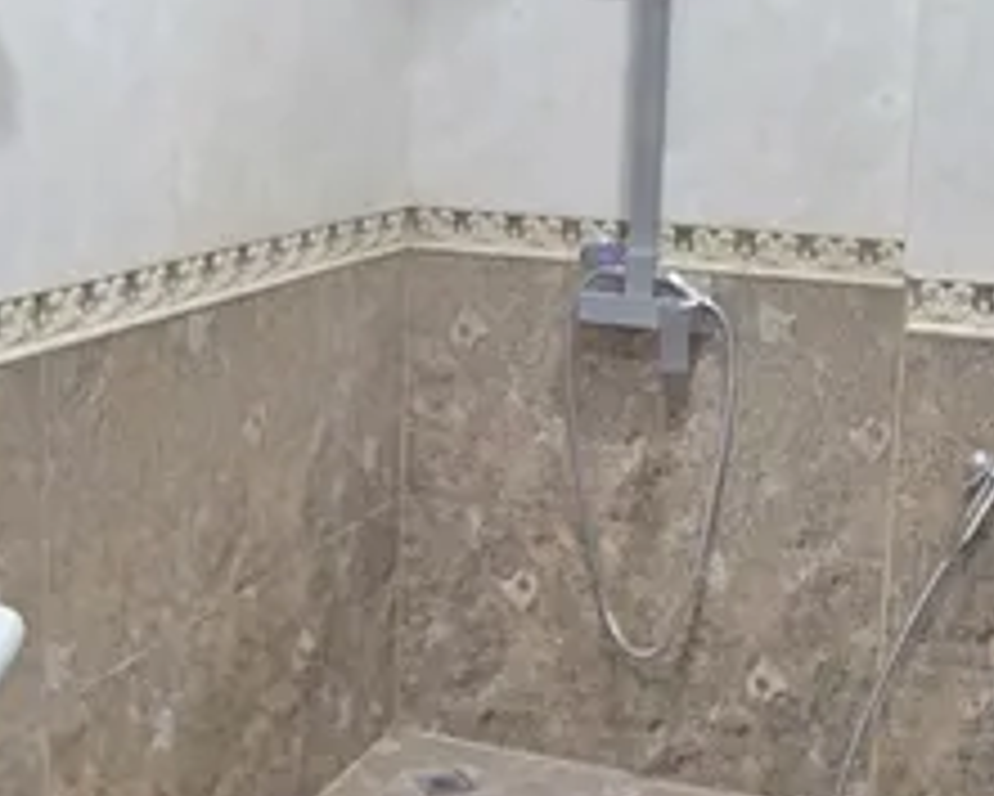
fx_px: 1619
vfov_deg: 27.5
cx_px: 418
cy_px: 306
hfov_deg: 34.1
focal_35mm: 55
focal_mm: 2.2
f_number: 1.9
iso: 160
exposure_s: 1/50
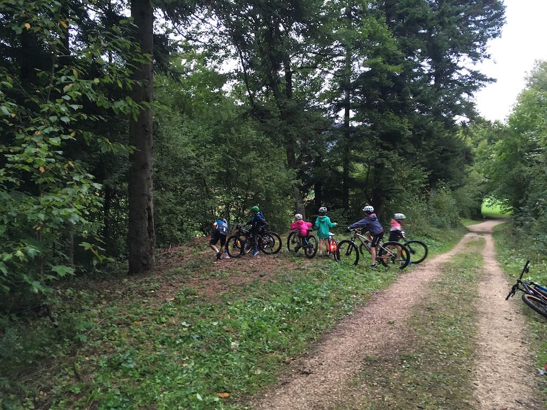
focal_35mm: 29
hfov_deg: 61.7
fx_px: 458
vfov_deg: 48.2
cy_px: 205
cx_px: 274
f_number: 2.2
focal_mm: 4.15
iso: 200
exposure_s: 1/20
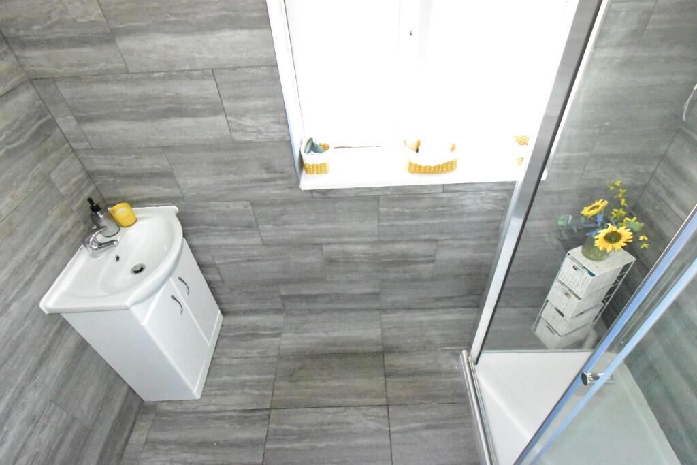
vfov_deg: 63.2
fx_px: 378
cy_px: 232
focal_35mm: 20
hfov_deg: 85.4
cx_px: 348
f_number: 11
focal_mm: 13
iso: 25600
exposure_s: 1/200
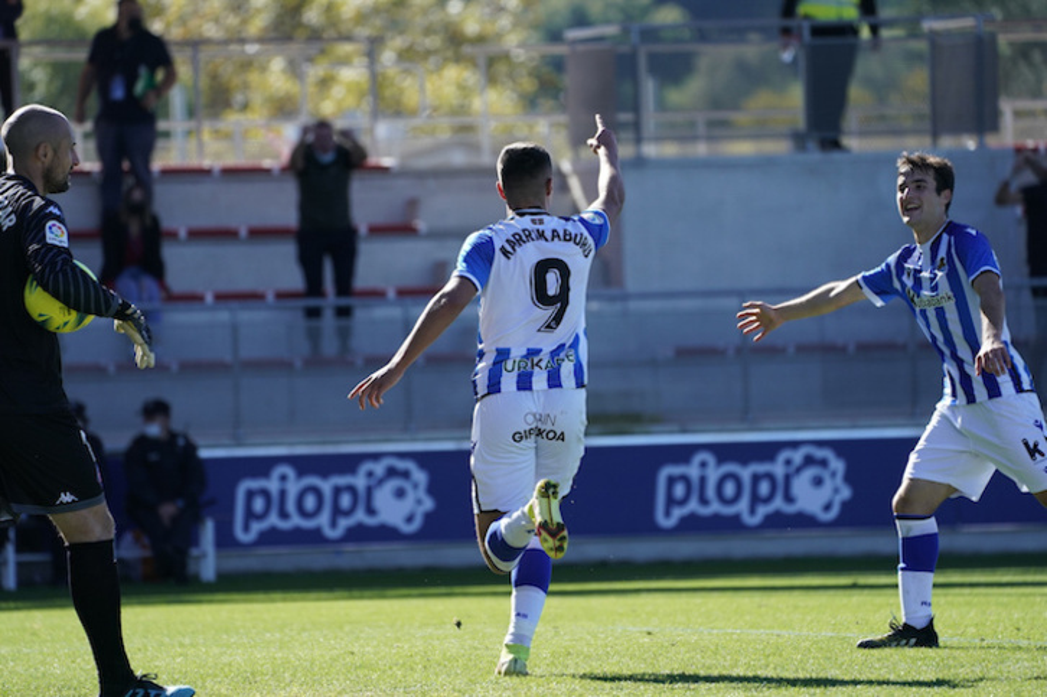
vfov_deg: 4.2
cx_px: 524
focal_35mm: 330
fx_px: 9591
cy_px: 348
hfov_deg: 6.2
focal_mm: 330
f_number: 5.6
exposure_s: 1/2000
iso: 1250
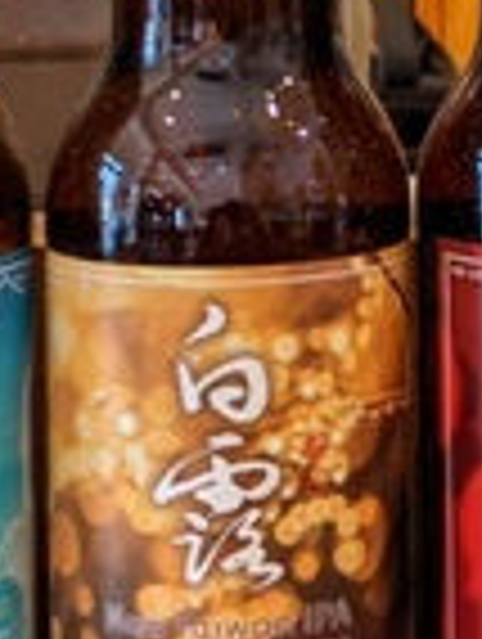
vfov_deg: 12.5
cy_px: -230
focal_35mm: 152
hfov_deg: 9.8
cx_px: 378
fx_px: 2814
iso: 99
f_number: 1.73
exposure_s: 1/24
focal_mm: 4.38
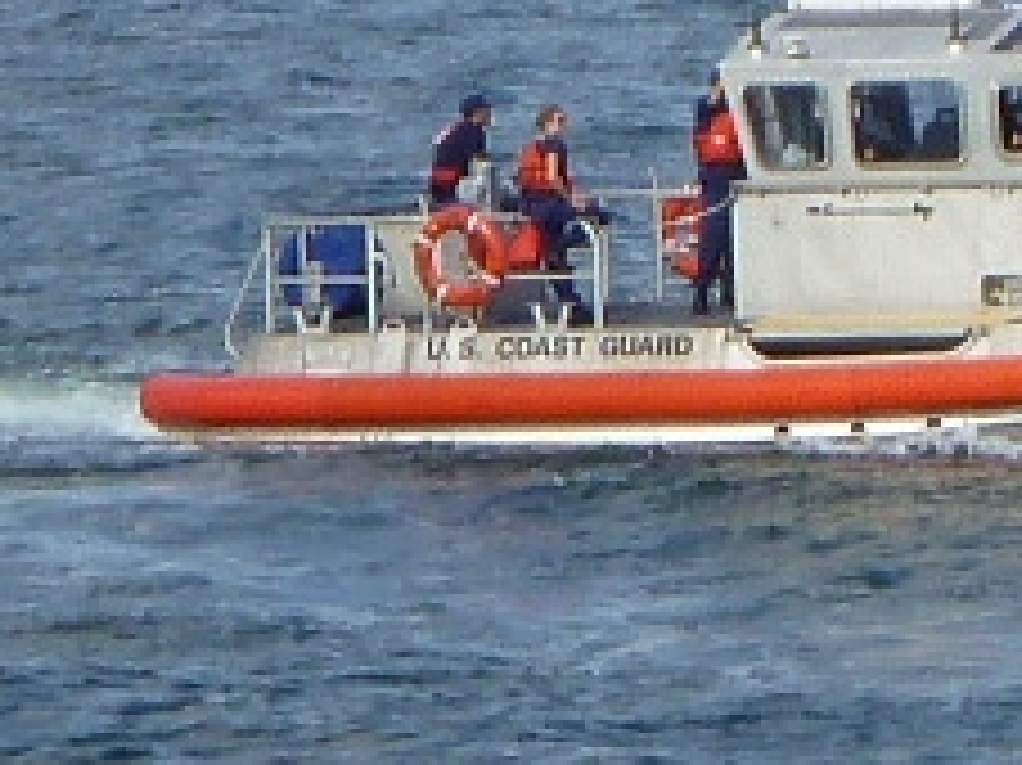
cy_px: -153
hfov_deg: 2.2
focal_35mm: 915
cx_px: 1396
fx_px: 27000
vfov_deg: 1.6
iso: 100
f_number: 5.9
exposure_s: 1/250
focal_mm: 22.8
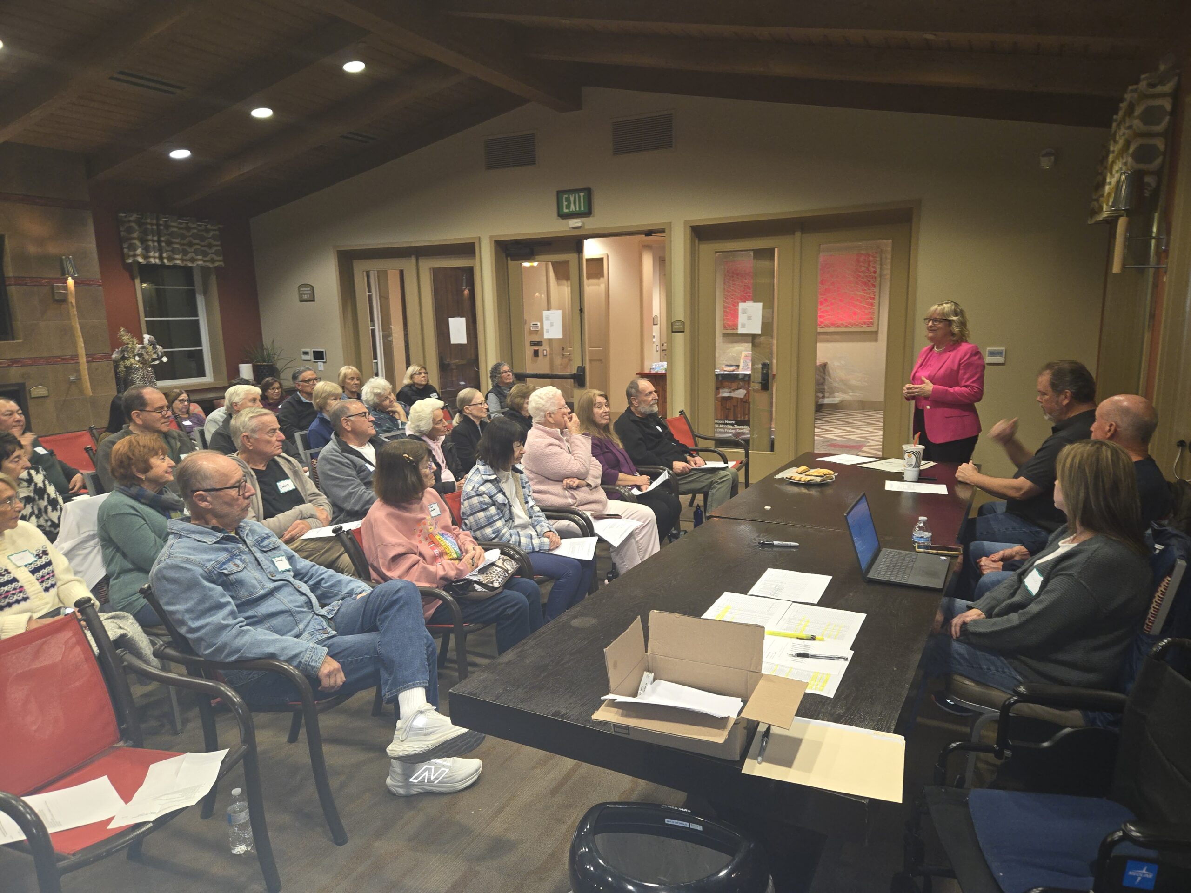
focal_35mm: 23
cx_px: 596
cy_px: 446
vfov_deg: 58.9
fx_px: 791
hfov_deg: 73.9
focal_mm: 5.4
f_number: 1.8
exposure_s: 1/24
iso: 125
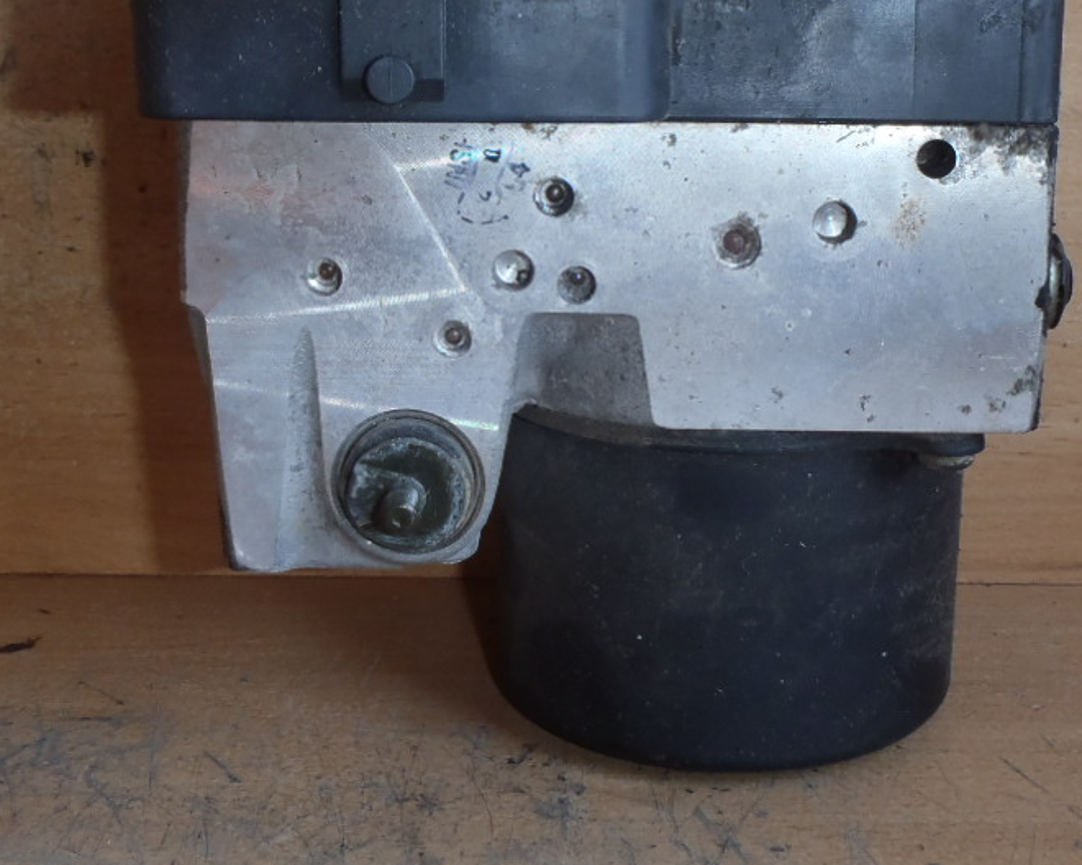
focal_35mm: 53
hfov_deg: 35.3
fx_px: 1697
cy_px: 274
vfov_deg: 28.4
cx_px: 610
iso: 100
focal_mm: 5
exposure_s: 1/30
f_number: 3.9
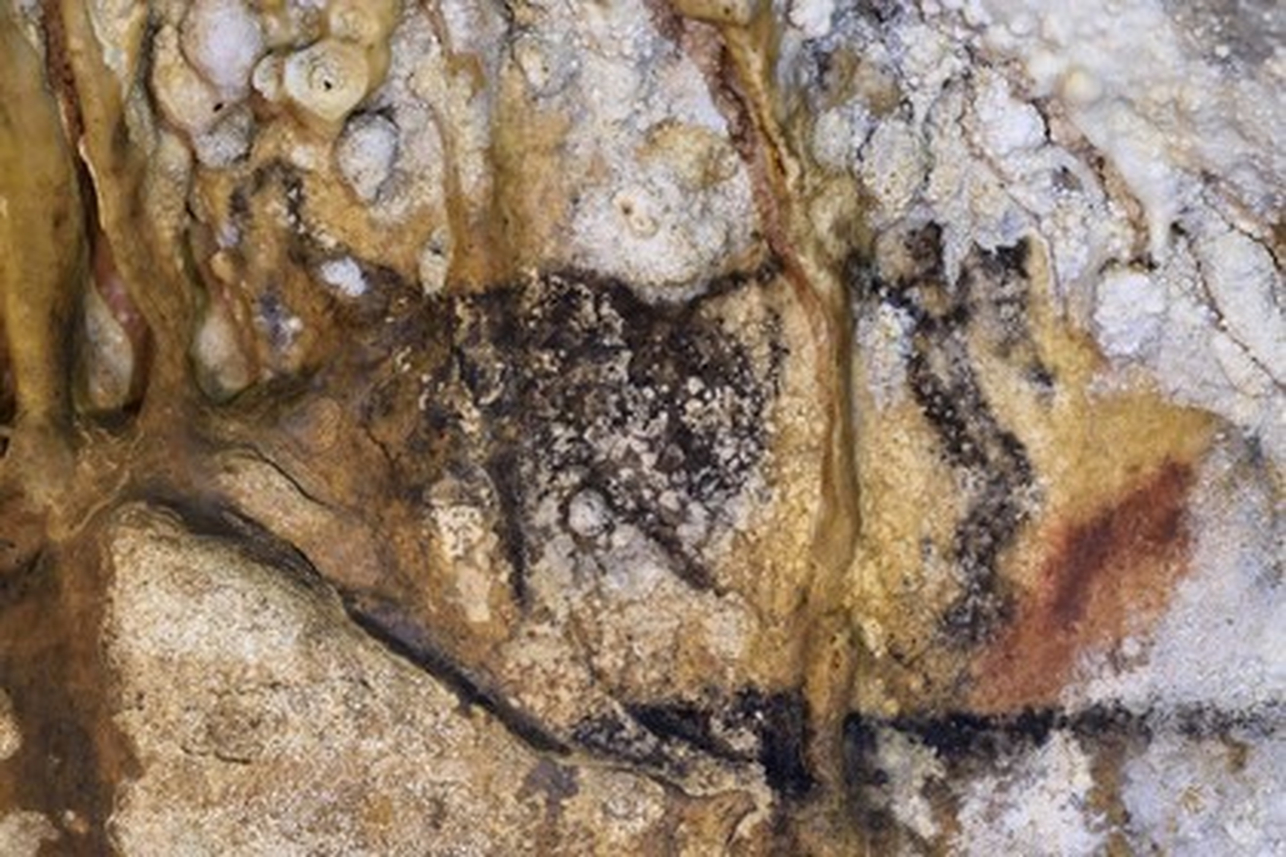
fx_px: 7144
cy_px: 428
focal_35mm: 200
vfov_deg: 6.9
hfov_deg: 10.3
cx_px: 643
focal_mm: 200
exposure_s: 1/10
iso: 1600
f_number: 5
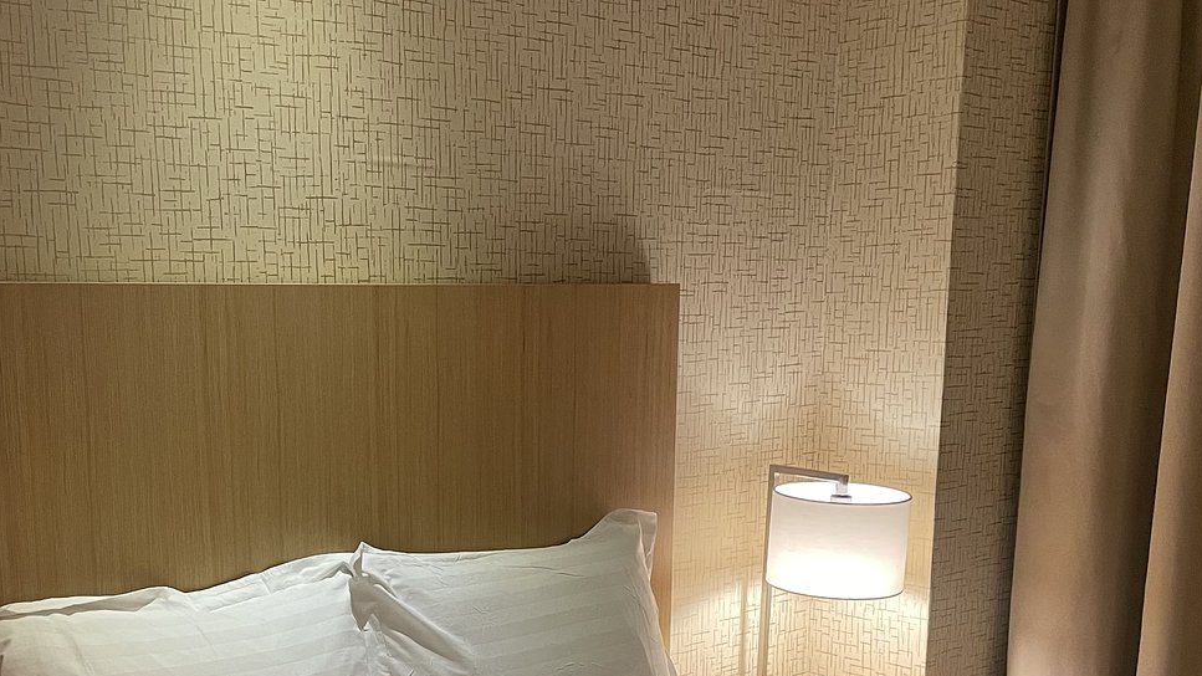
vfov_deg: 25.7
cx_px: 452
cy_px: 615
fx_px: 1434
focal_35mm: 45
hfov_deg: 45.1
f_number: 1.6
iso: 250
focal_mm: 4.2
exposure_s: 1/60
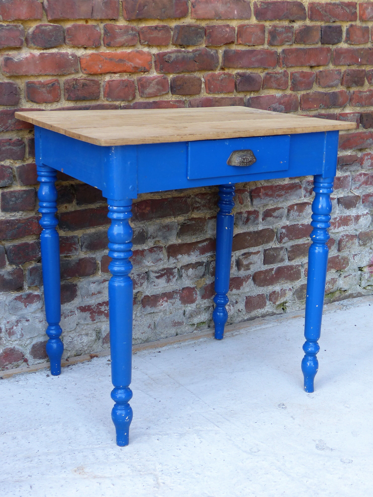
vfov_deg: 36.2
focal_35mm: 53
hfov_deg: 27.5
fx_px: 761
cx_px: 186
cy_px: 248
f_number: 2.8
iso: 100
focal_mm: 9.1
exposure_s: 1/80
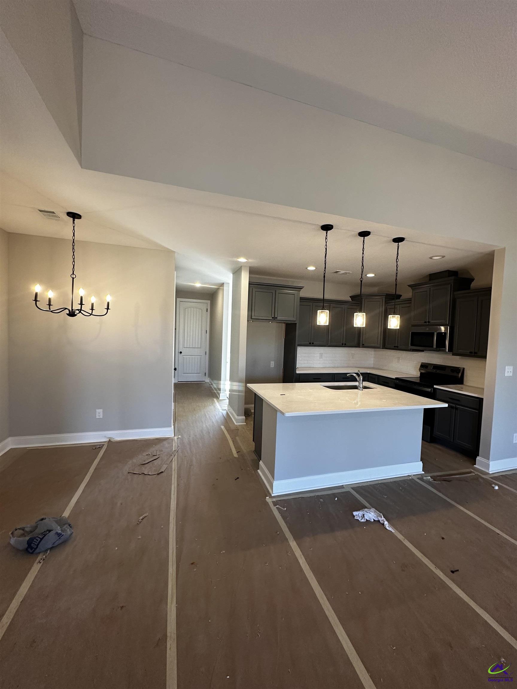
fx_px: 279
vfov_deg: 102.1
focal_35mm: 14
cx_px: 258
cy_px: 344
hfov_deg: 85.7
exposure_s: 1/120
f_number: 2.2
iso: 200
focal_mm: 2.22
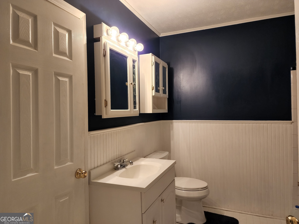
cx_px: 150
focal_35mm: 23
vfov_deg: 58.9
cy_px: 112
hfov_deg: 73.9
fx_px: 199
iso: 320
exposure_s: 1/120
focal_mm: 6.4
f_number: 1.8
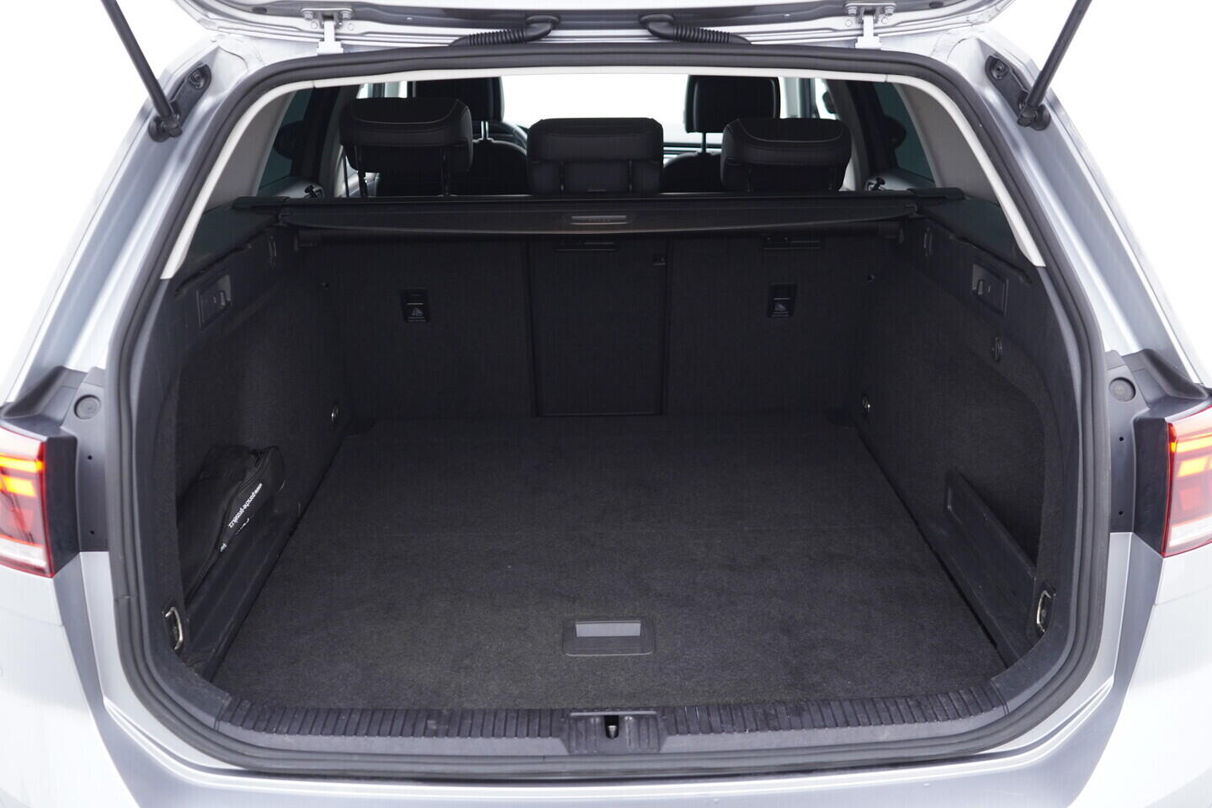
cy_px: 404
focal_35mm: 36
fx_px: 1212
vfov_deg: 36.9
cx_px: 606
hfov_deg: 53.1
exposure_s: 1/40
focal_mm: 24
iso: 400
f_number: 2.8
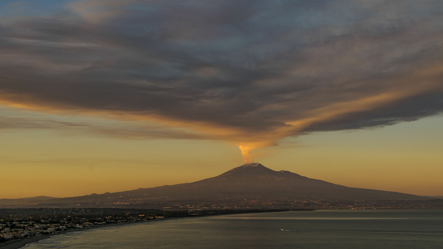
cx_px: 223
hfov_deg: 36.6
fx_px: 670
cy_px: 140
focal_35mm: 57
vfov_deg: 21.1
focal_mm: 36
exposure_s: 1/125
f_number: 9.5
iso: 180
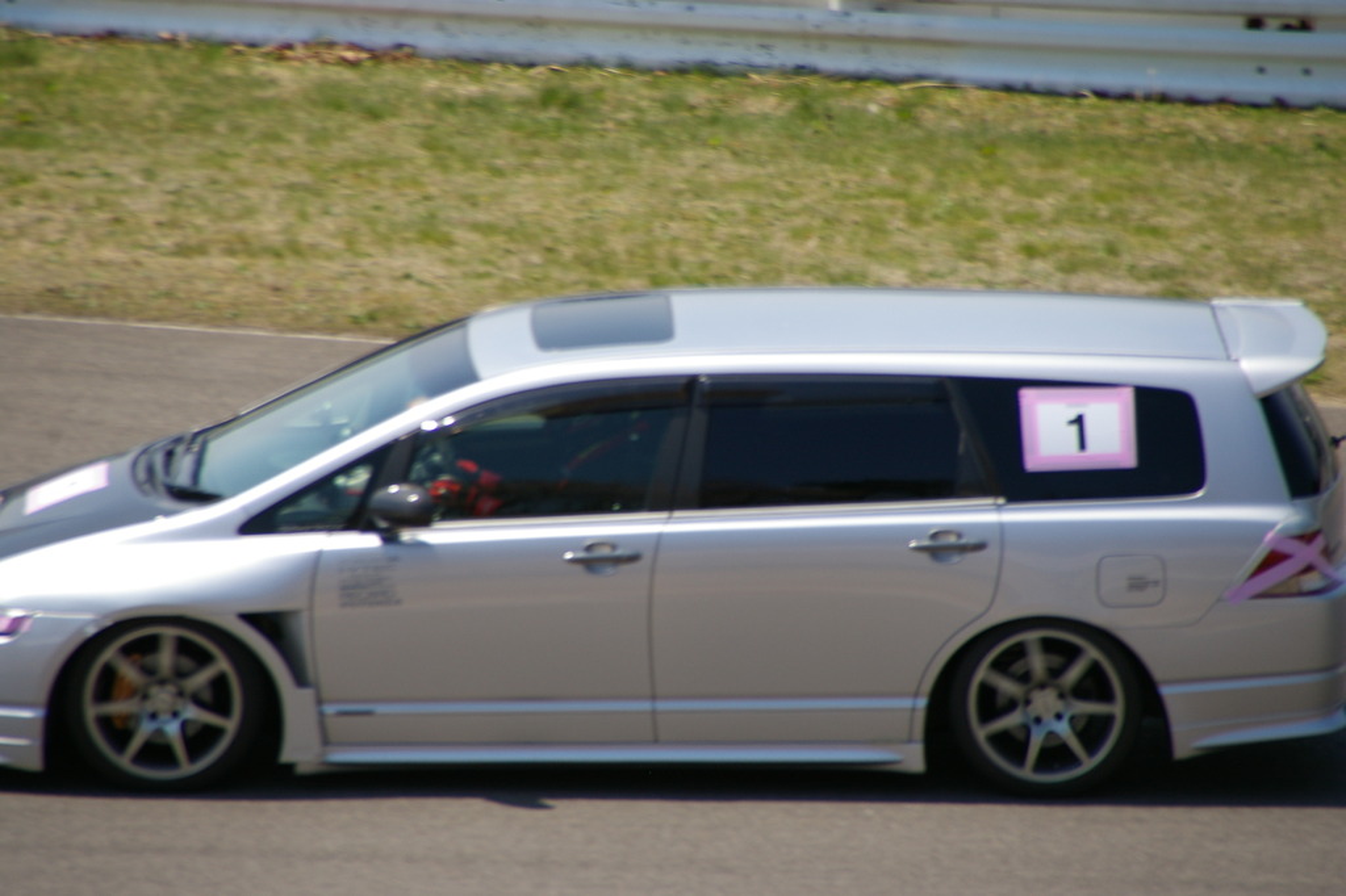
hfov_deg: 5.5
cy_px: 448
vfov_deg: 3.7
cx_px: 673
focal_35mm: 375
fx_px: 14016
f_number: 8
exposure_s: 1/500
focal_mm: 250
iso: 200
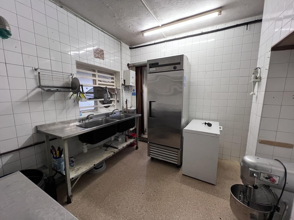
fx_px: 110
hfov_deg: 106.2
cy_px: 110
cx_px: 147
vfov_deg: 89.9
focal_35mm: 13
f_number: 1.8
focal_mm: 1.57
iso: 500
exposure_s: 1/50
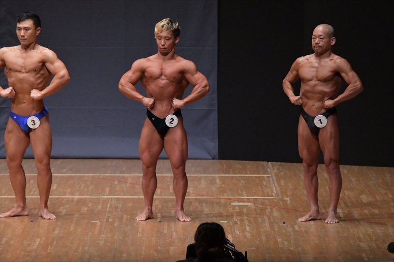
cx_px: 197
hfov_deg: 7.6
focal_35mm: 270
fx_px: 2954
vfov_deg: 5.1
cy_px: 131
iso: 6400
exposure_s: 1/400
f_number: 5.6
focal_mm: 180
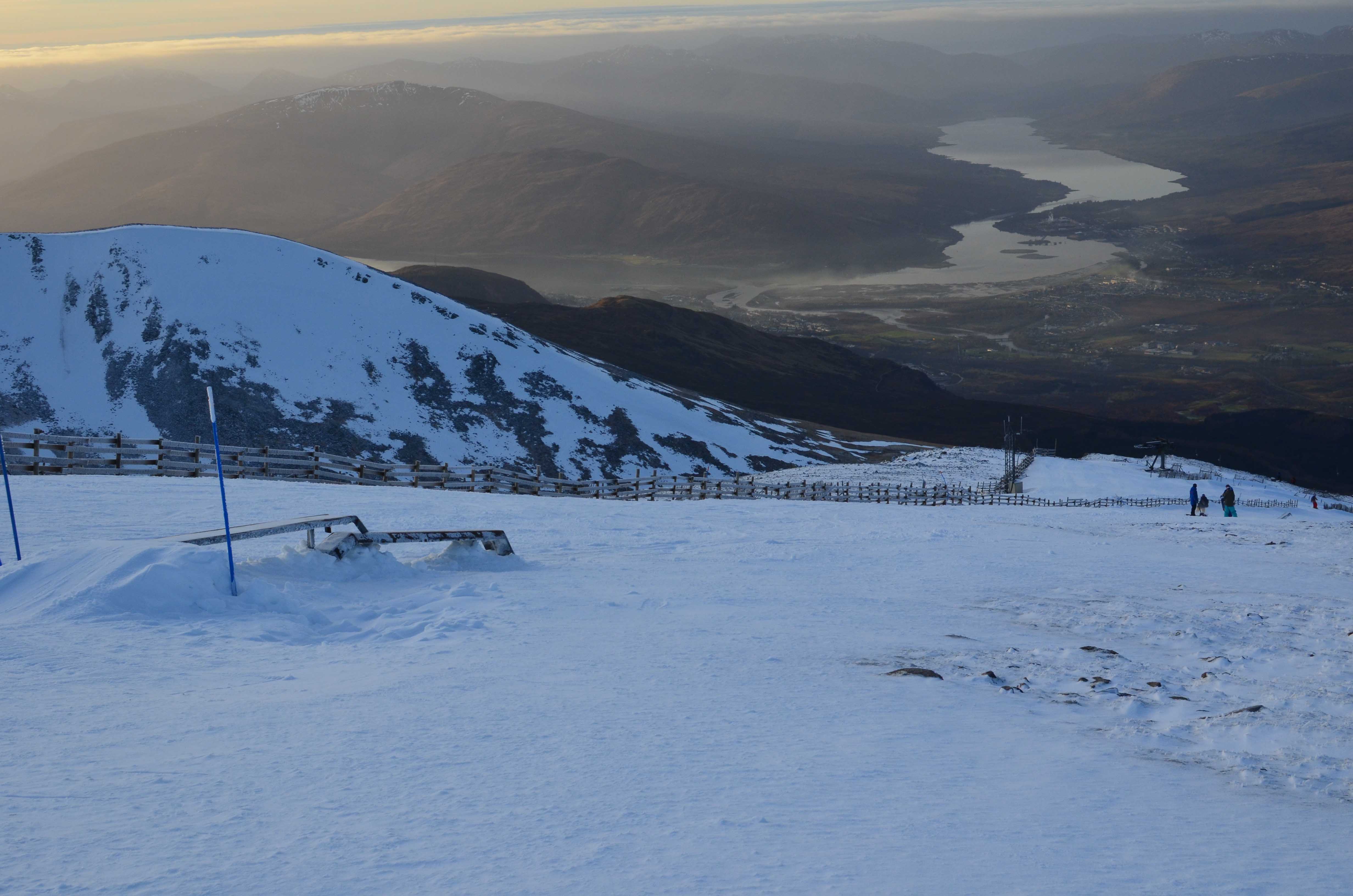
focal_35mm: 52
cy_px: 448
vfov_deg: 25.6
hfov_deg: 37.9
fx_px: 1969
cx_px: 676
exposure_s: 1/250
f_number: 10
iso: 400
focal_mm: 35
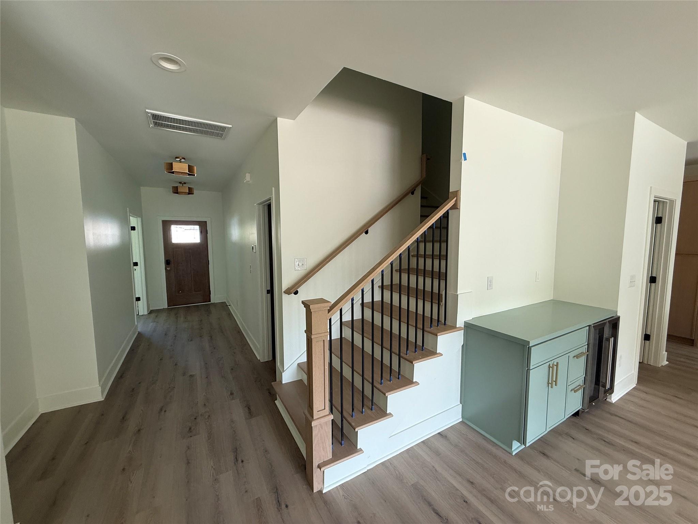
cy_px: 262
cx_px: 349
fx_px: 282
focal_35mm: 14
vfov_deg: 85.7
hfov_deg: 102.1
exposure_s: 1/99
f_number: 2.2
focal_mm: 2.22
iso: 160
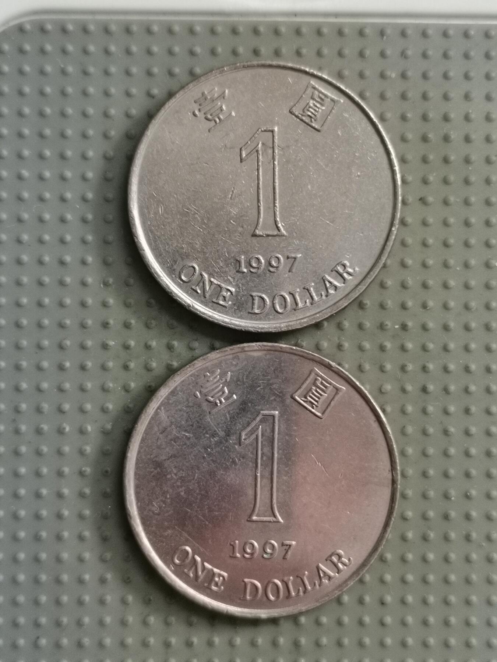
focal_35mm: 52
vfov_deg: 36.8
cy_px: 331
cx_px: 248
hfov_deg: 28.0
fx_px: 995
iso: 250
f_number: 1.8
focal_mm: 4.75
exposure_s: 1/36
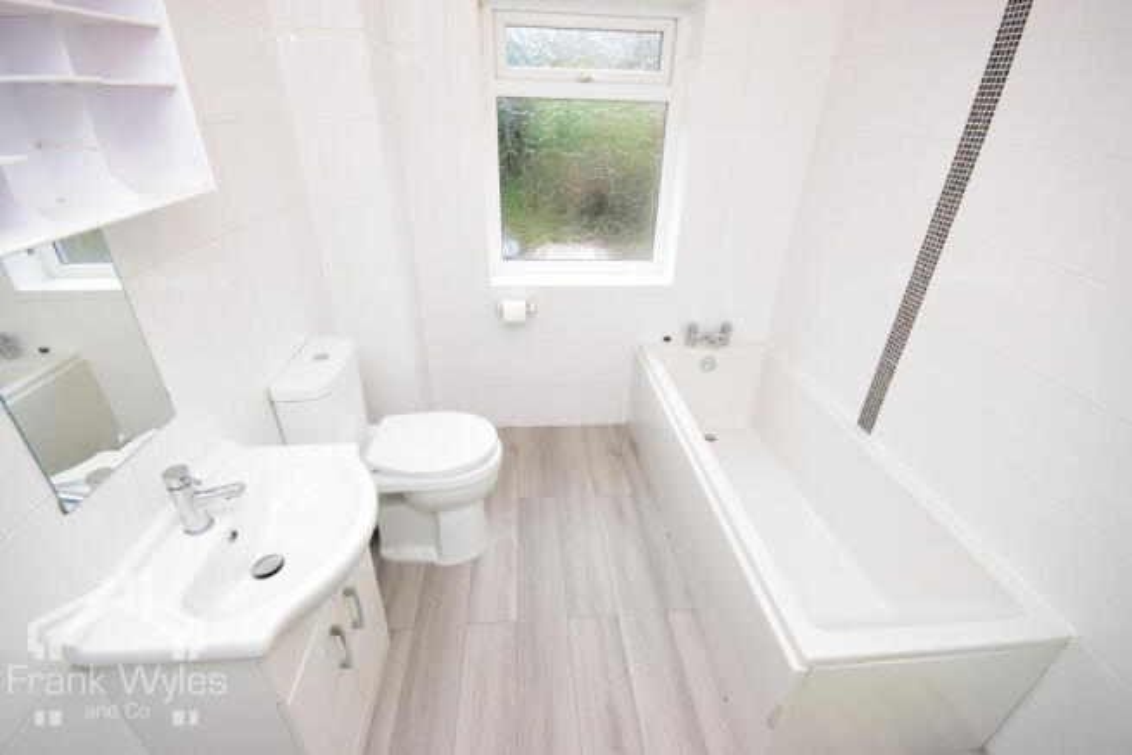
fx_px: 472
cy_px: 378
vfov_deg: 77.4
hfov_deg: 100.4
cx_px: 566
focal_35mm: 15
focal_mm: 10
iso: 1250
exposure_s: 1/80
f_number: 9
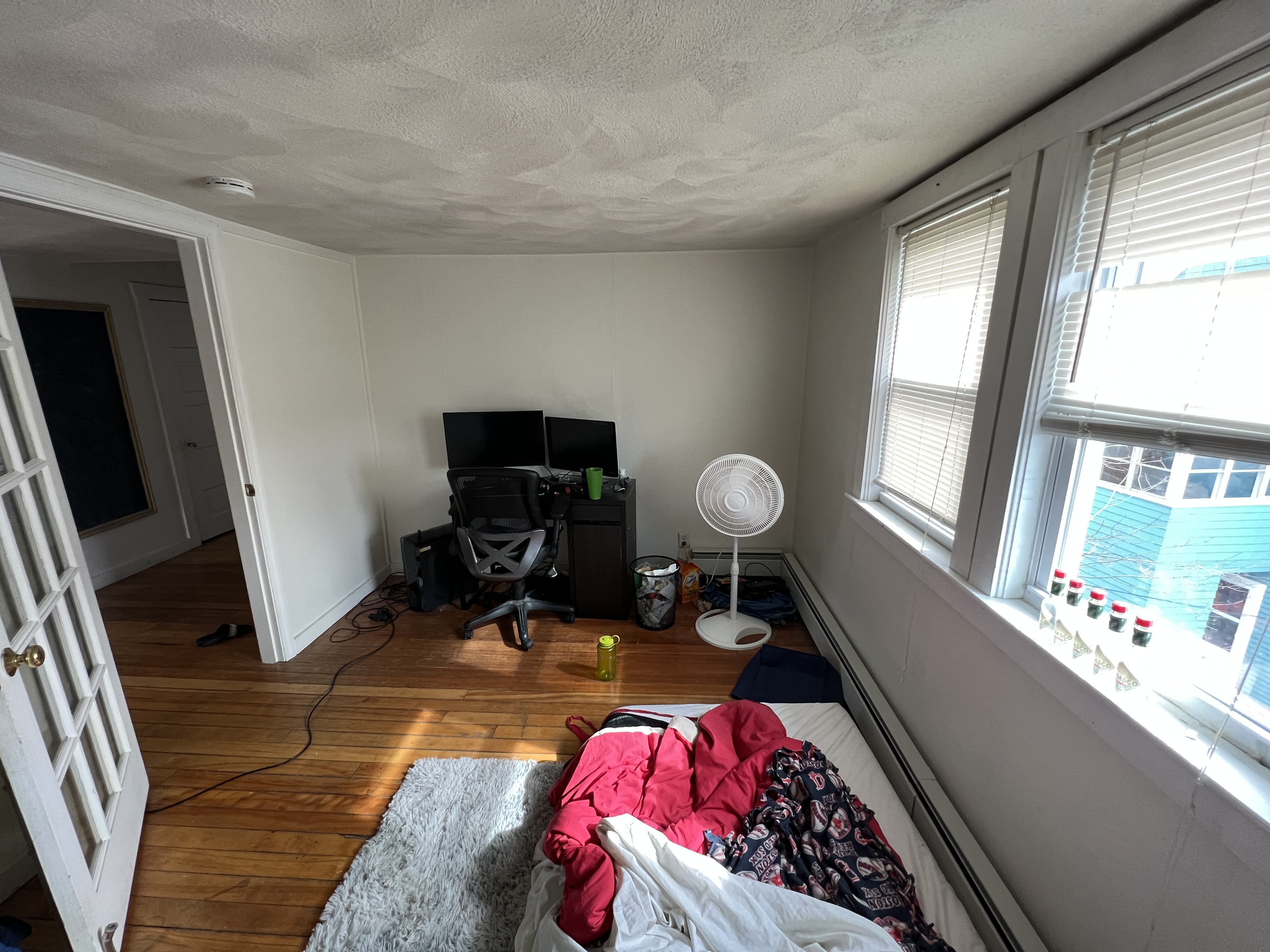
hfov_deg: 106.2
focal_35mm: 13
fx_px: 477
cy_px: 476
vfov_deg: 89.9
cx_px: 635
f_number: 1.8
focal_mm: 1.57
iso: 250
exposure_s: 1/99
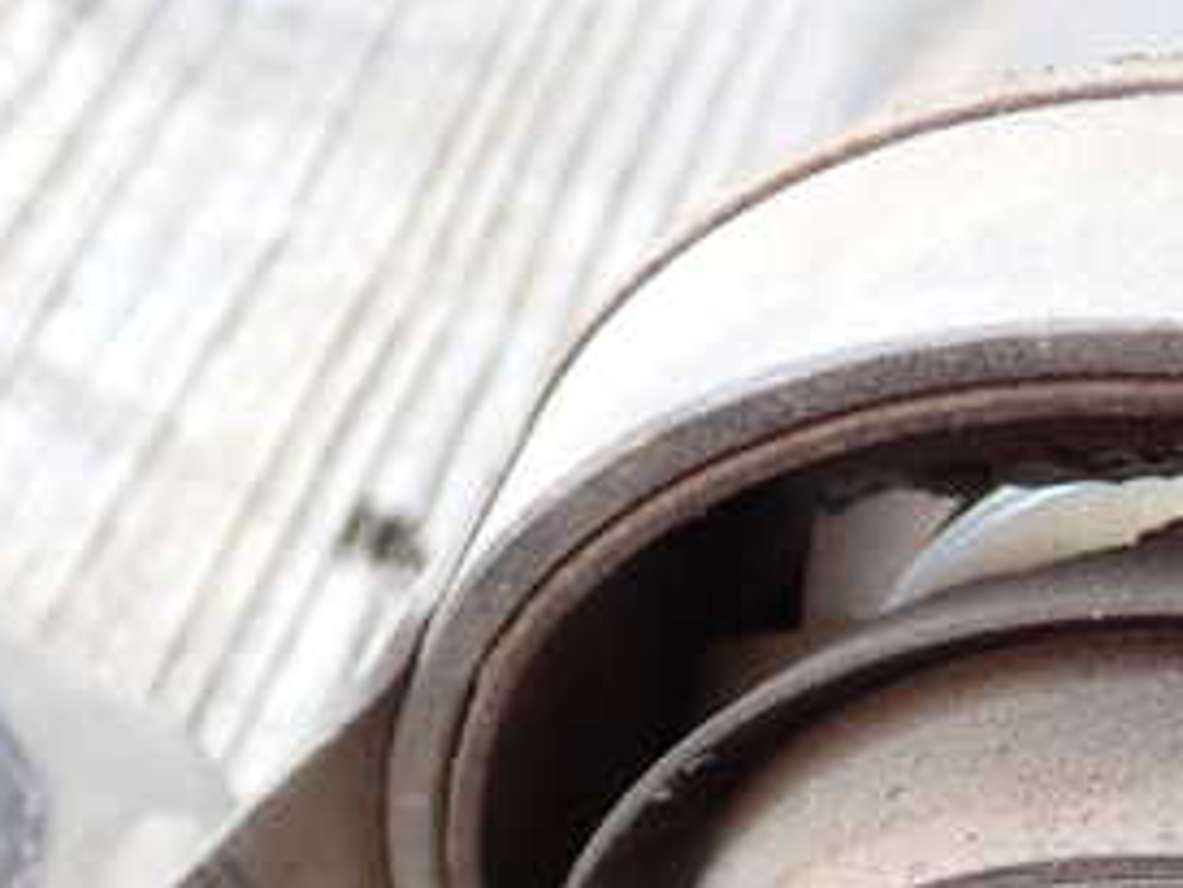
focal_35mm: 90
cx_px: 1174
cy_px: 832
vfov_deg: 16.2
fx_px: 3077
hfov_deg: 21.1
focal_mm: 7.31
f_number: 2.8
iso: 125
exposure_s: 1/80
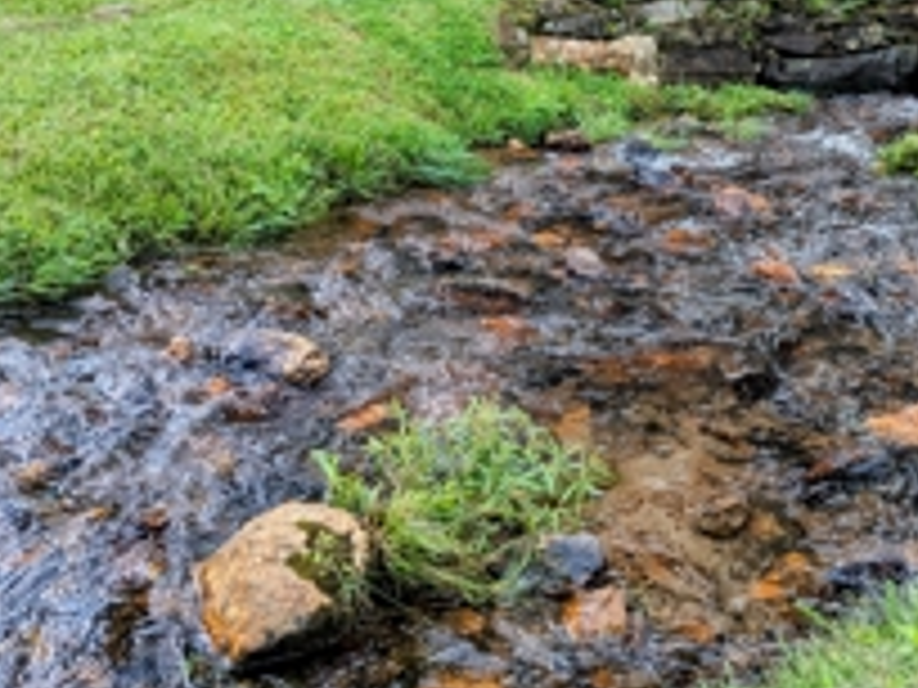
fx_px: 1246
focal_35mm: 47
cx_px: 621
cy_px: 85
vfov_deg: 29.7
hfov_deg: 39.9
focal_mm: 6.81
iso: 52
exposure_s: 1/1244
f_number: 1.85
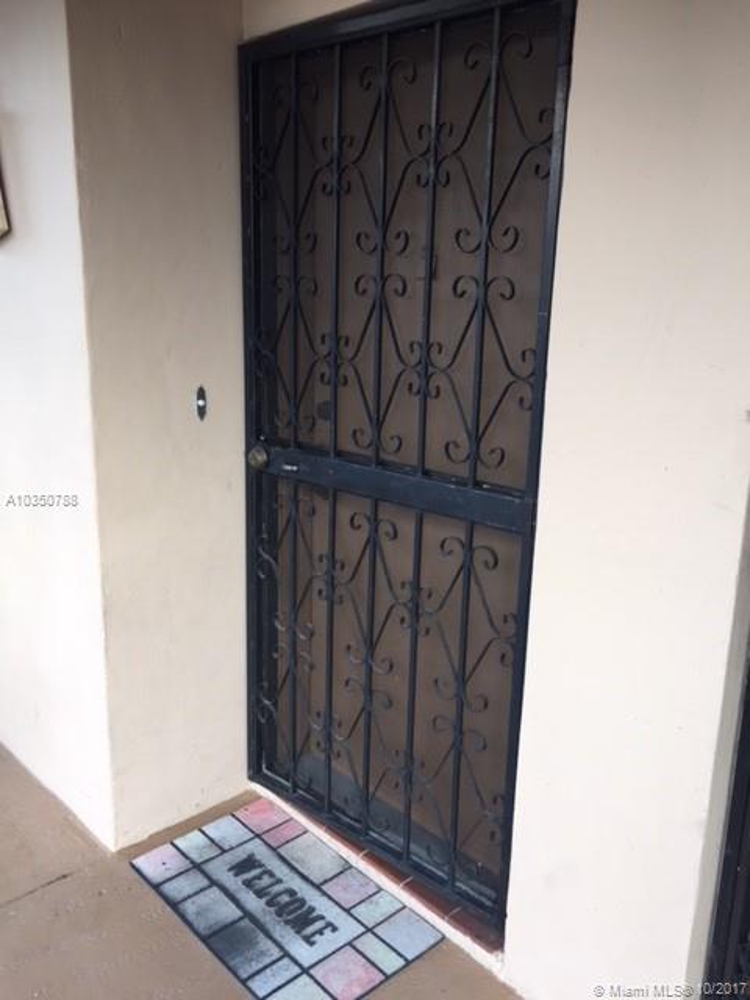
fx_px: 838
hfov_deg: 48.2
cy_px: 500
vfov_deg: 61.7
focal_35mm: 29
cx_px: 375
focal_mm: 4.15
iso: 32
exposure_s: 1/60
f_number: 2.2
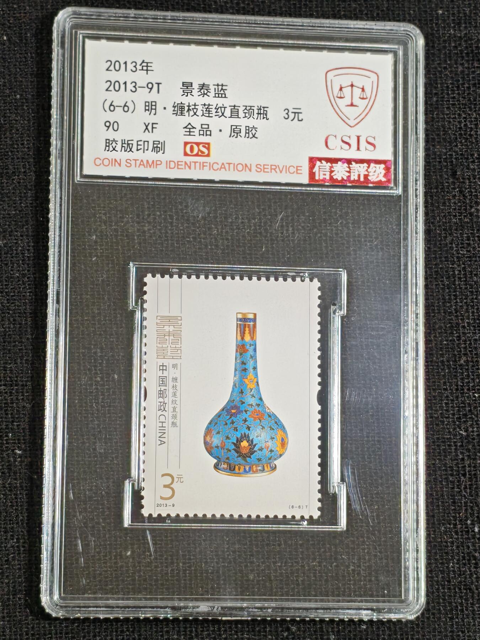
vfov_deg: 18.7
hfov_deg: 14.1
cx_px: 240
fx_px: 1941
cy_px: 320
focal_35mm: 105
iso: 50
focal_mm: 4.94
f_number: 1.5
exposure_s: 1/462
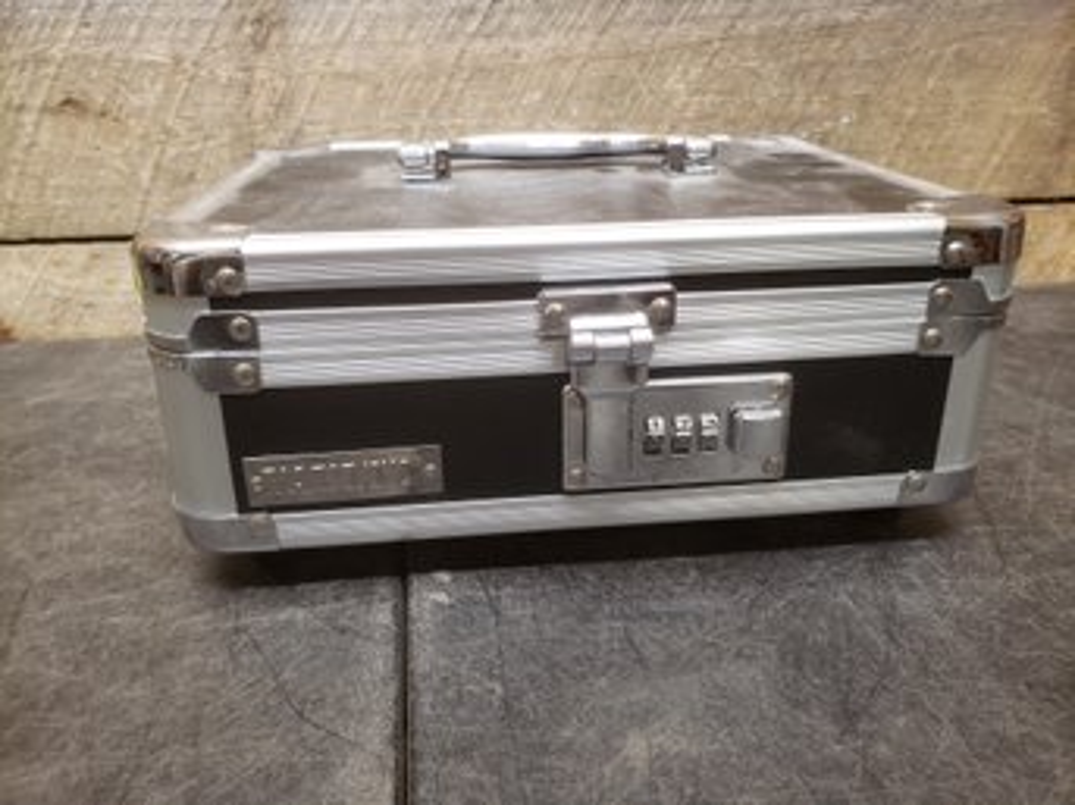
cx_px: 538
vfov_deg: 53.0
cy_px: 402
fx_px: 807
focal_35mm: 26
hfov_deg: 67.3
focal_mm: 4.3
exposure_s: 1/15
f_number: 2.4
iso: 250
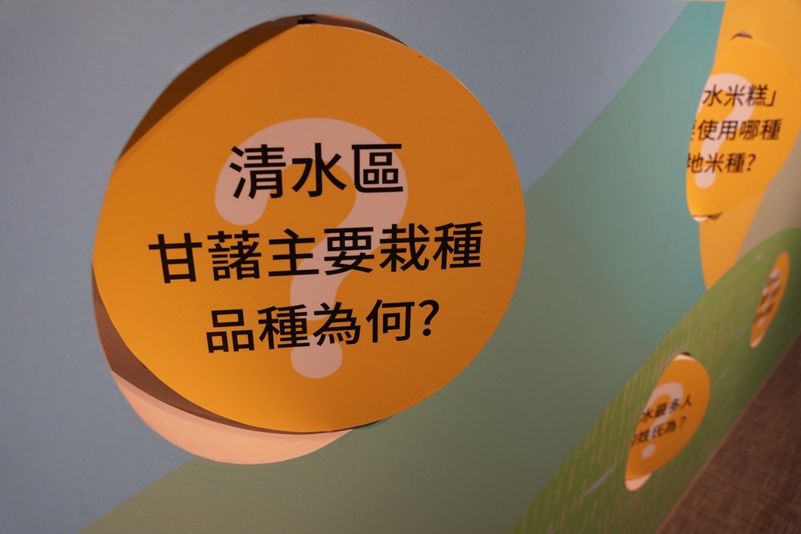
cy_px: 267
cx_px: 400
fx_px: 585
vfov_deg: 49.1
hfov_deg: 68.8
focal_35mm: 26
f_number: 5
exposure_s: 1/100
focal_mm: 26.3
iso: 2000
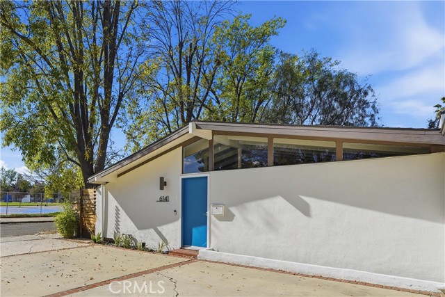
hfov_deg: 96.7
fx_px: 198
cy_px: 148
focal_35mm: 16
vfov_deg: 73.8
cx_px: 222
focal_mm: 16
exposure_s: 1/2000
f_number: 10
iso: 200
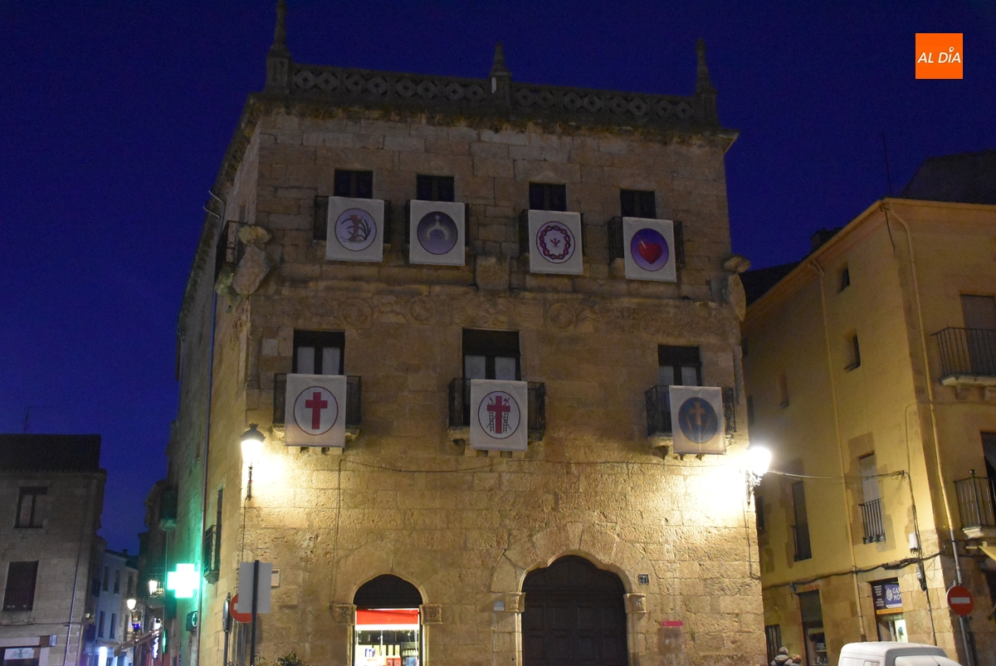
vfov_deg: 36.9
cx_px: 498
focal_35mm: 36
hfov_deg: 53.1
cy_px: 333
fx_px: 997
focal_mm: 24
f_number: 3.8
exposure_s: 1/60
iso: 7200
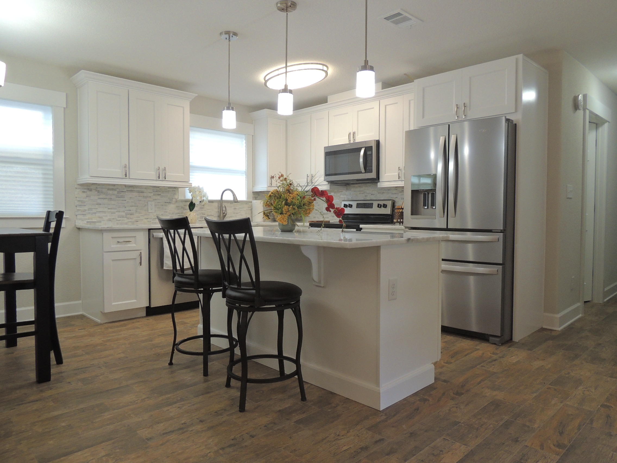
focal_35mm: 24
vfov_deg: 56.8
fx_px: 428
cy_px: 232
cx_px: 308
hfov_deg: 71.6
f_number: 3
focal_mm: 4.3
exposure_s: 1/60
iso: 250
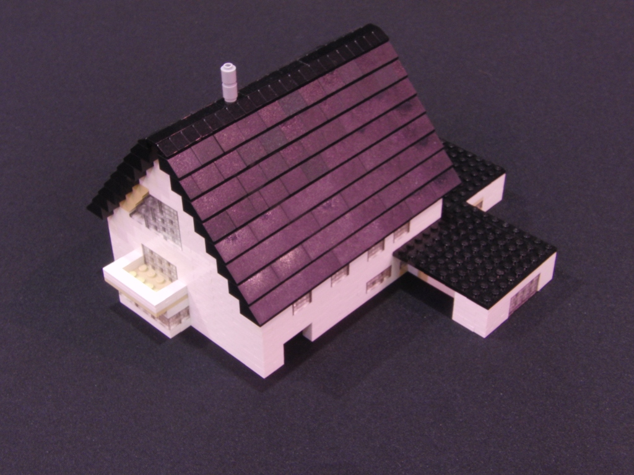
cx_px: 317
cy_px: 238
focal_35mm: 57
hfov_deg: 33.8
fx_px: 1044
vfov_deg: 25.7
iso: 100
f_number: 7.7
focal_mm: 10.1
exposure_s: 1.6
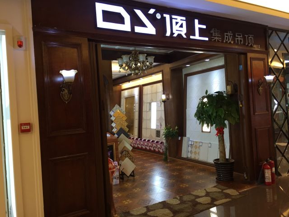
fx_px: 242
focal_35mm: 29
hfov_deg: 61.7
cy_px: 108
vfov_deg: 48.2
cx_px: 144
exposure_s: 1/33
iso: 64
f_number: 2.2
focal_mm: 4.15
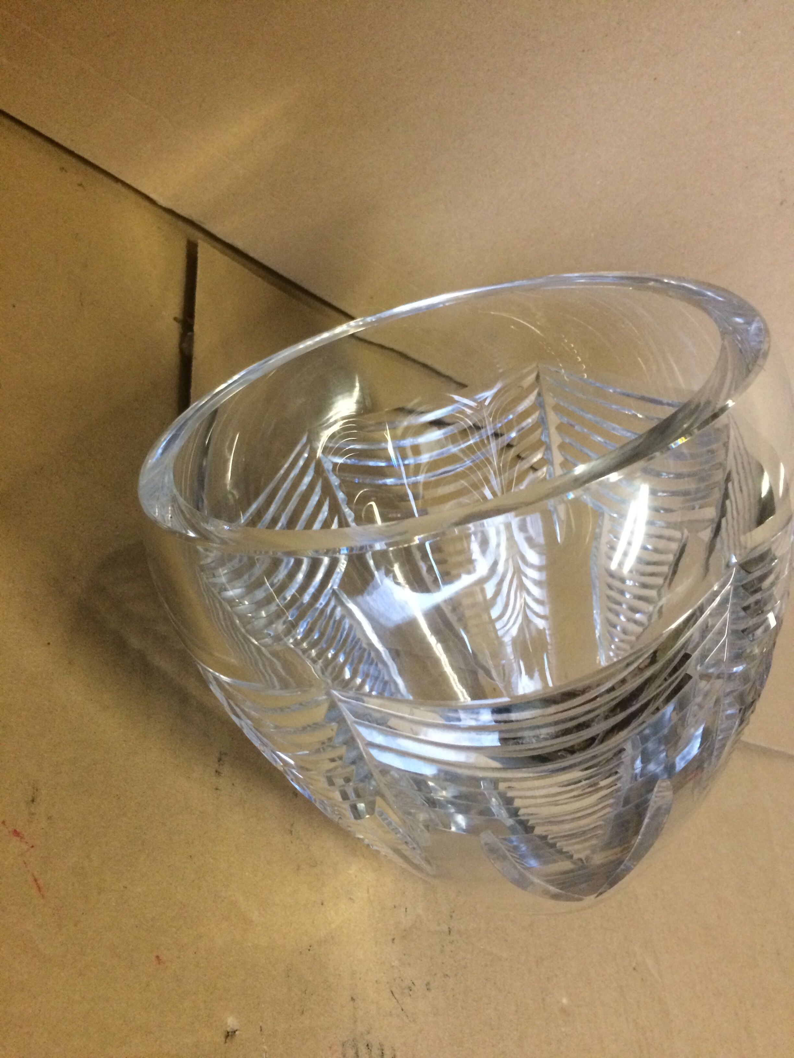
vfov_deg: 61.7
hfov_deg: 48.2
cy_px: 529
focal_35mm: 29
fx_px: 887
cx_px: 397
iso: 320
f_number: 2.2
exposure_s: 1/25
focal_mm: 4.15
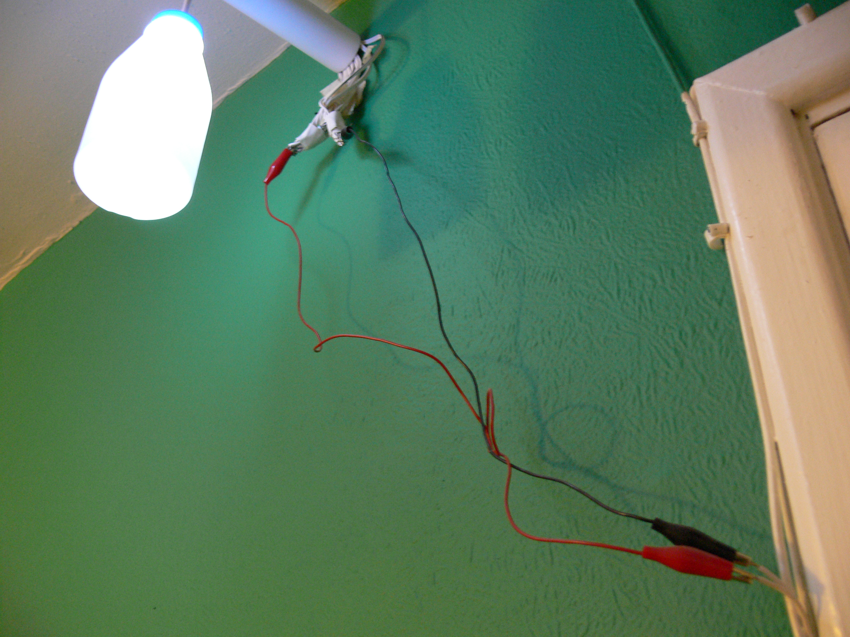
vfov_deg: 40.7
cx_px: 425
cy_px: 318
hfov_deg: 52.6
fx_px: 859
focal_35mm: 35
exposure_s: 1/4
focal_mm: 7.4
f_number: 2.8
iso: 200
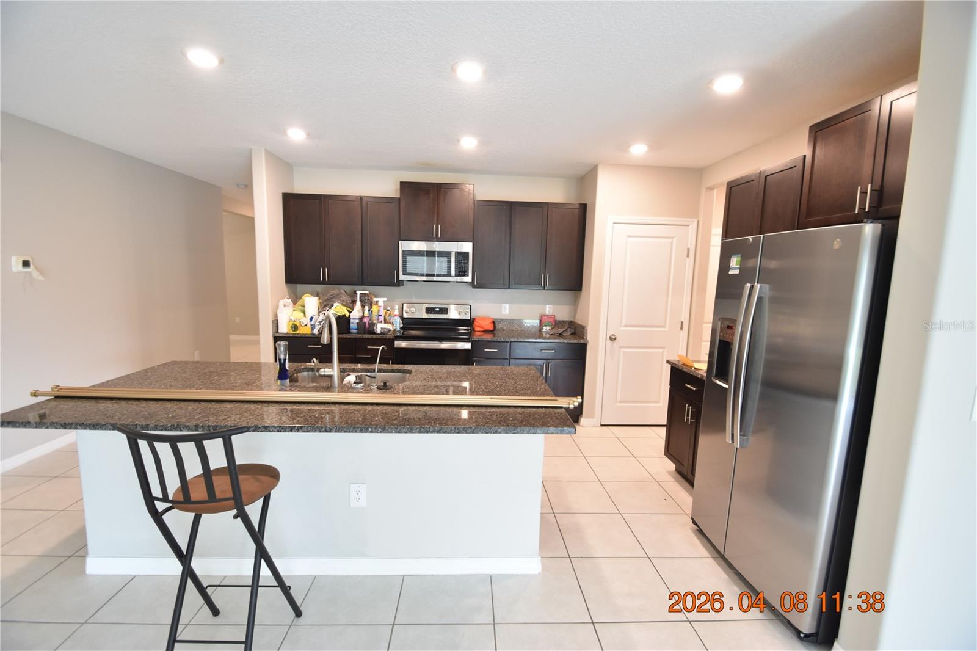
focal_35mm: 15
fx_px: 407
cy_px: 326
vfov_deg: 77.3
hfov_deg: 100.4
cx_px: 488
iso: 800
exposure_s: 1/45
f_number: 3.5
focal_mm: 10
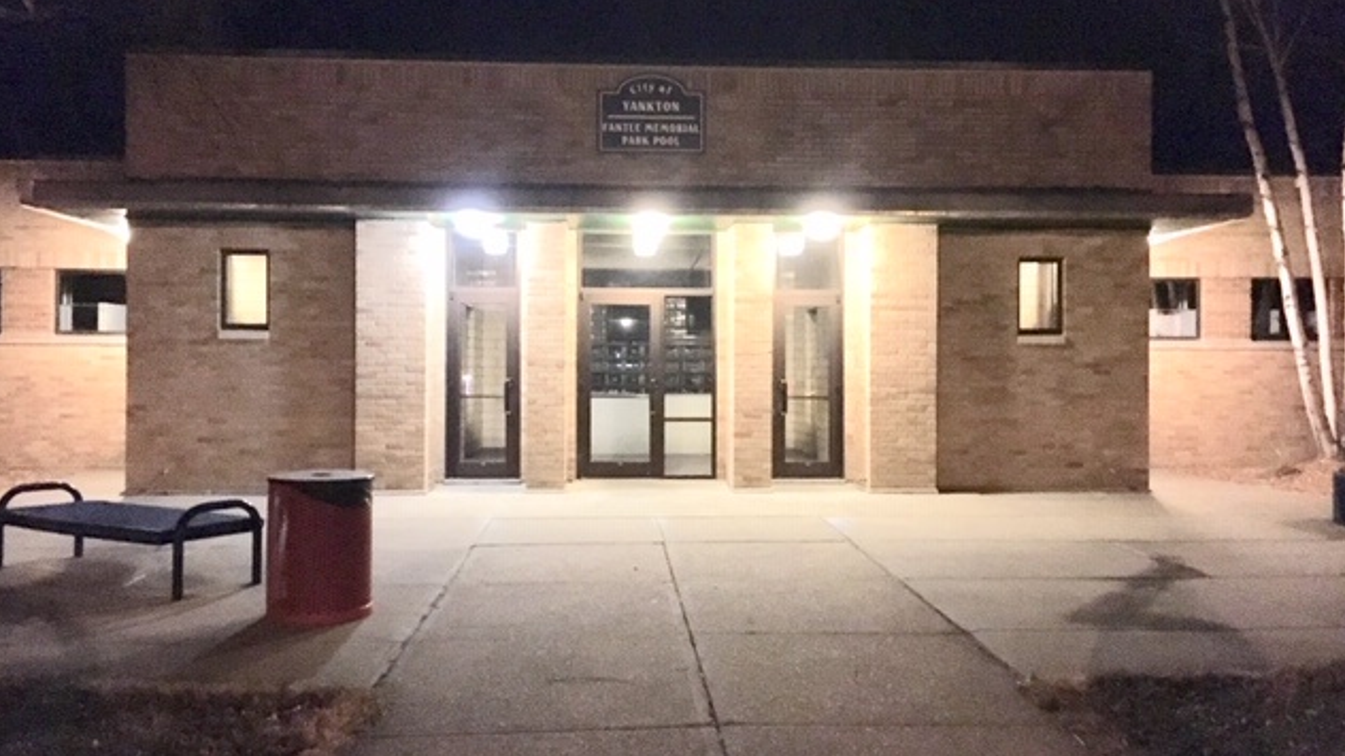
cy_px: 364
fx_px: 1141
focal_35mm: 32
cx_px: 666
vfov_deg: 36.6
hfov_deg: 61.0
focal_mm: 4.15
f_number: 2.2
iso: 1000
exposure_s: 1/15
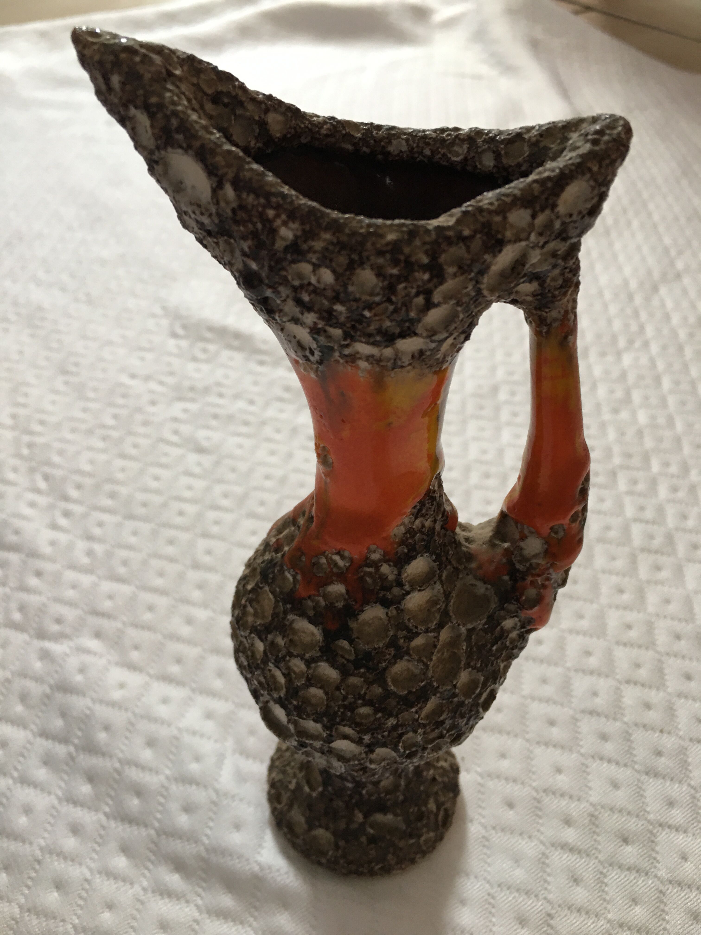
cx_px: 350
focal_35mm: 29
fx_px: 783
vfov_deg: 61.7
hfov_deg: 48.2
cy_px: 468
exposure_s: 1/17
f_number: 2.2
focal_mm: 4.15
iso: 40
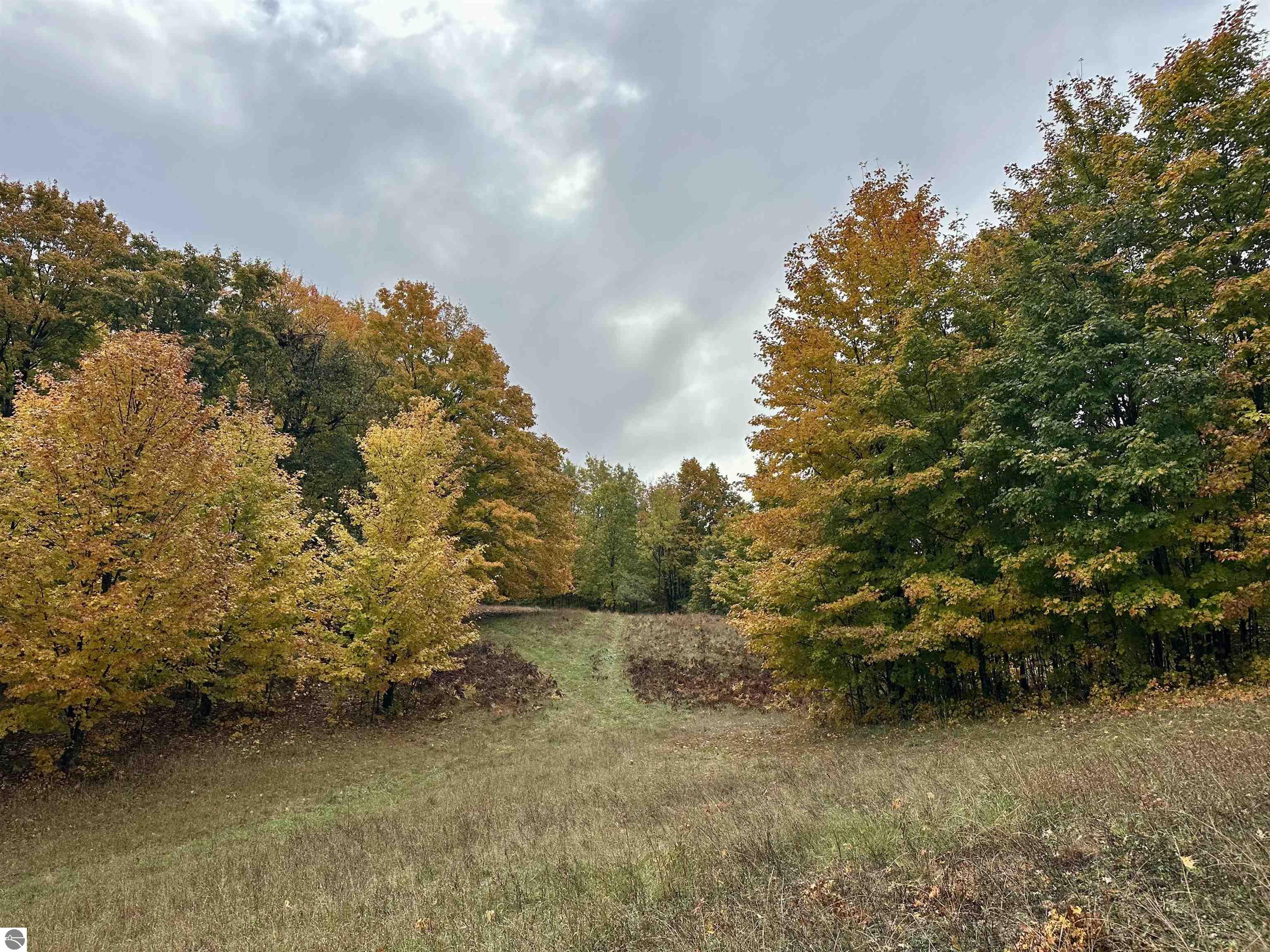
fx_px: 881
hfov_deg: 71.6
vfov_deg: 56.8
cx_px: 635
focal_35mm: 24
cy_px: 476
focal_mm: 6.86
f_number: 1.78
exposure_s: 1/3717
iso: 80
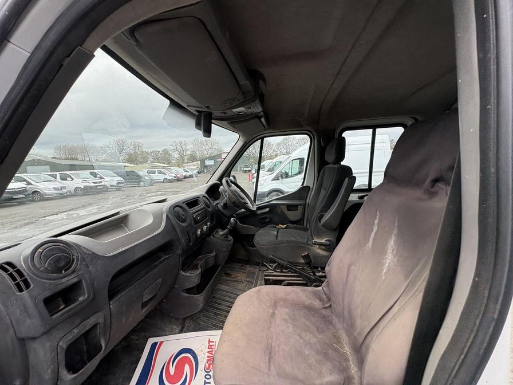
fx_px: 207
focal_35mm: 14
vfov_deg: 85.7
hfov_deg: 102.1
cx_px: 256
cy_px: 192
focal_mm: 2.22
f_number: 2.2
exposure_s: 1/240
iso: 40
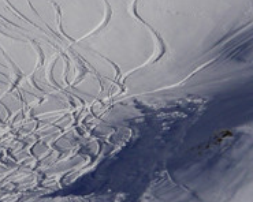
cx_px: -219
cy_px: -321
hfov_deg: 4.2
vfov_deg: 3.3
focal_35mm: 457
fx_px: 3422
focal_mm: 34
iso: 200
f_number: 8
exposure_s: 1/2500
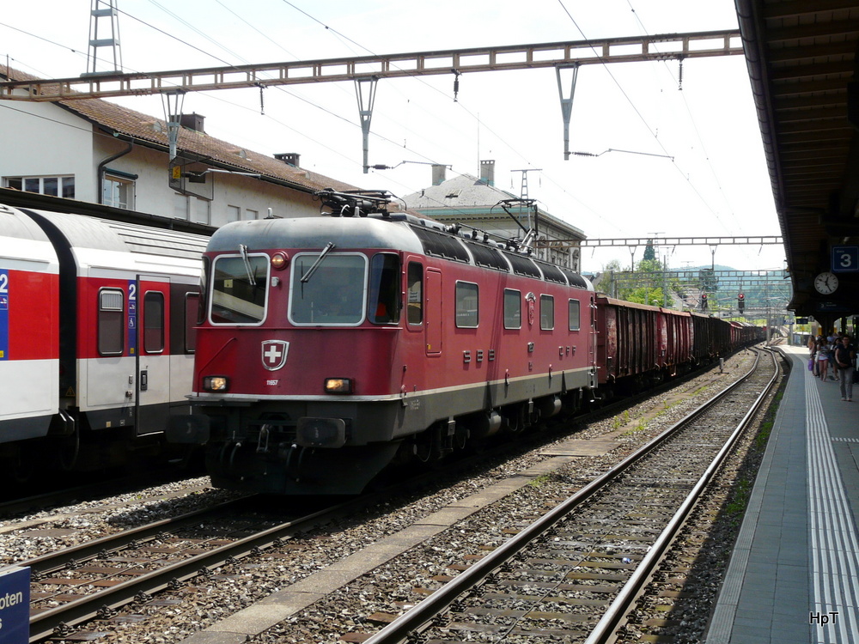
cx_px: 430
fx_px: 1191
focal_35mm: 48
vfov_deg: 30.3
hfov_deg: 39.7
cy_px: 322
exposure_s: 1/200
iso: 100
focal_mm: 7.9
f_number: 5.6
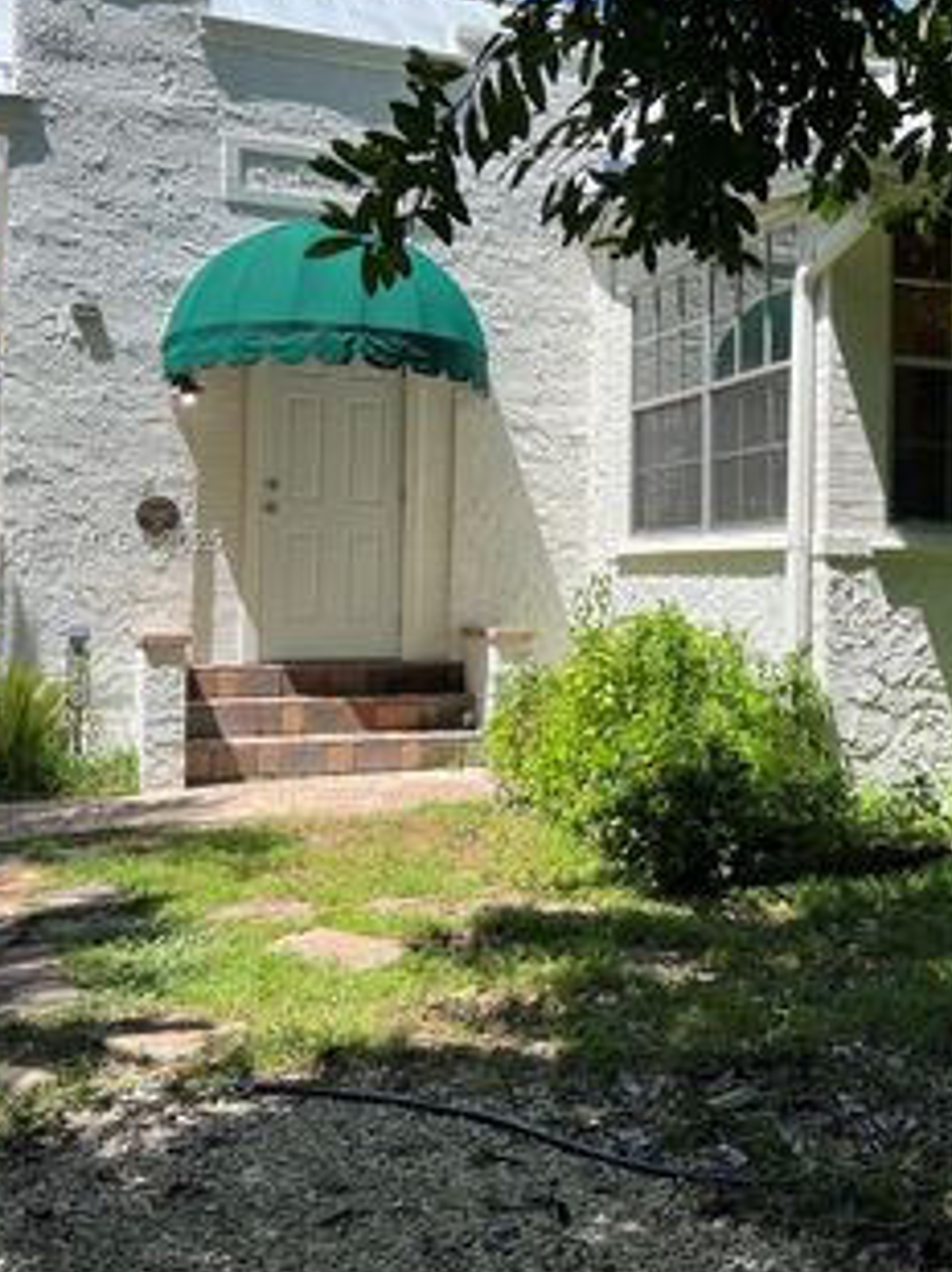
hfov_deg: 32.8
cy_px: 544
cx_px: 837
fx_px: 1542
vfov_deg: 44.7
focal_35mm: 42
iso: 50
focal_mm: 5.7
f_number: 1.5
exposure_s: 1/1934
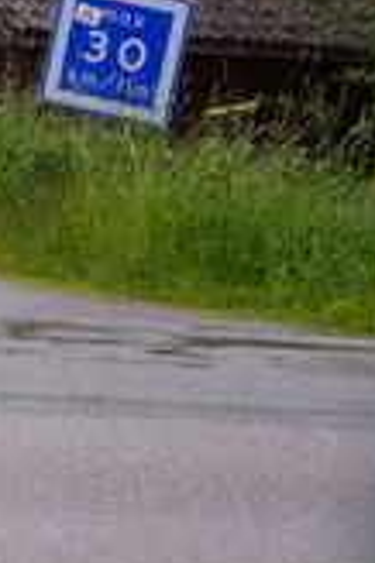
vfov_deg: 9.9
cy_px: 142
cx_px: -58
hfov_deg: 6.6
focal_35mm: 207
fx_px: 3241
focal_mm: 85
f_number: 4.5
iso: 100
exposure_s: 1/125
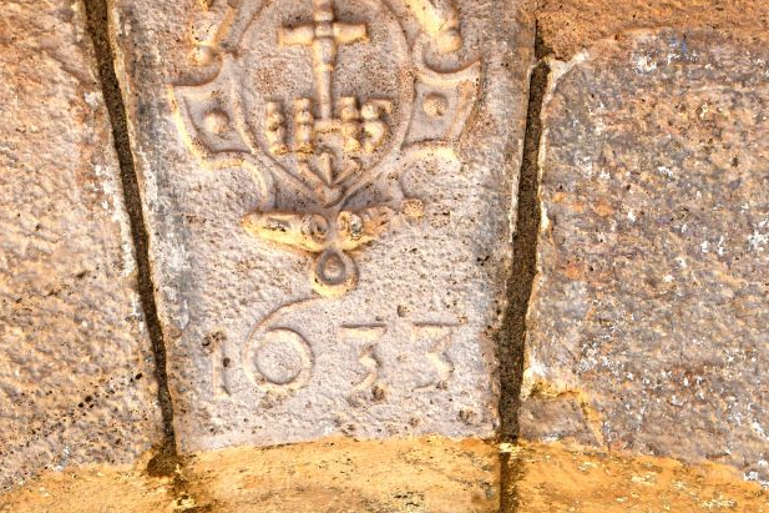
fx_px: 3972
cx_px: 313
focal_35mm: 186
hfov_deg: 11.1
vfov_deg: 7.4
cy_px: 198
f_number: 8
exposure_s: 1/250
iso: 320
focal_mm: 75
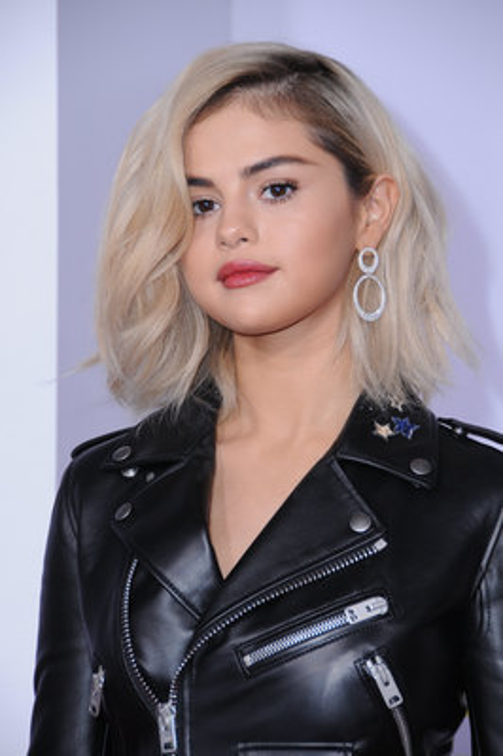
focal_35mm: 195
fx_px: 4094
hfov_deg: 7.0
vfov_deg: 10.6
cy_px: 378
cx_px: 252
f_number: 7.1
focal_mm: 130
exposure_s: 1/200
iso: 400
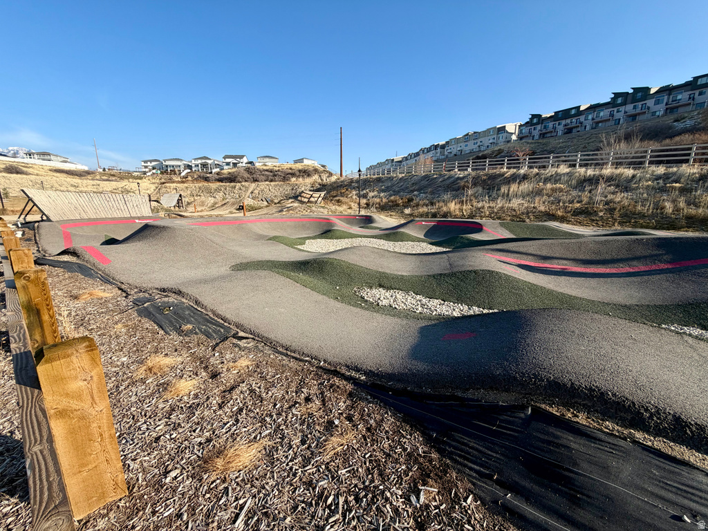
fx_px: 286
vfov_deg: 85.7
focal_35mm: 14
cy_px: 266
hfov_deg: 102.1
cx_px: 354
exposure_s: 1/770
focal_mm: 2.22
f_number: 2.2
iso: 25
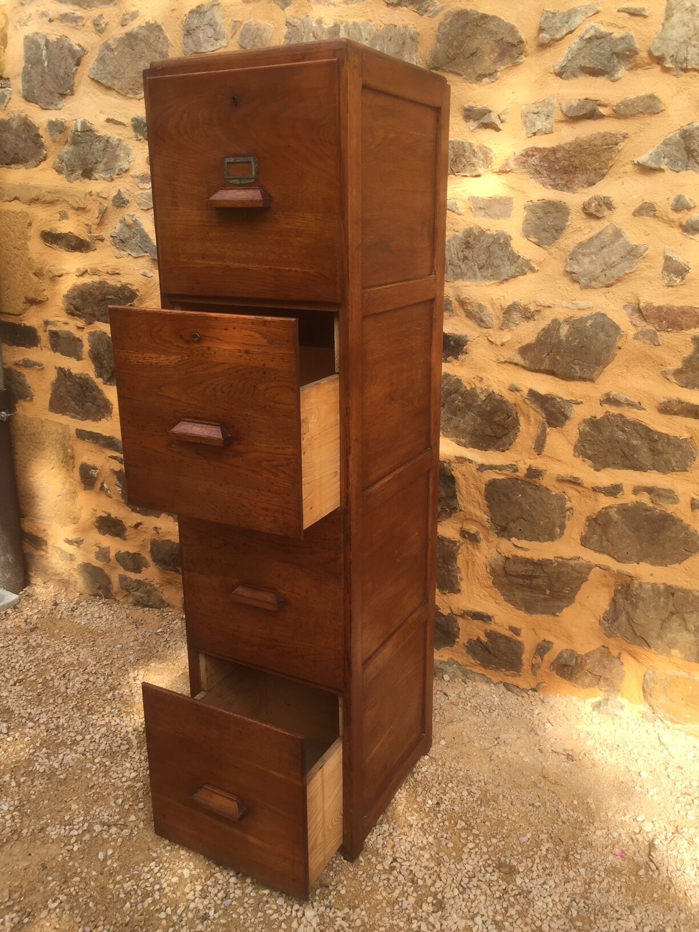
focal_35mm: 29
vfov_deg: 61.7
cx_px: 350
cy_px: 466
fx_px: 781
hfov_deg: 48.2
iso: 32
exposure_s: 1/670
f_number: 2.2
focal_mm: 4.15
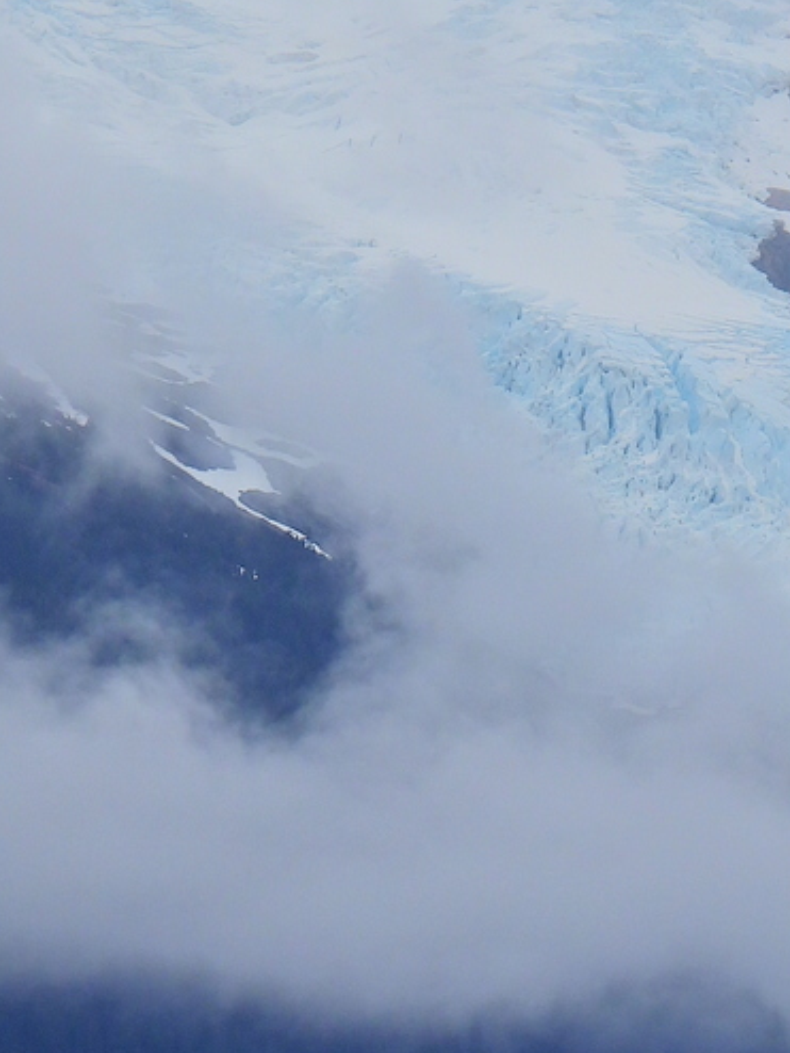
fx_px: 25204
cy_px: 959
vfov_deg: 2.4
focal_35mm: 829
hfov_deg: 1.8
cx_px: 1014
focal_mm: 57.1
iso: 100
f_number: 5
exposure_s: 1/800
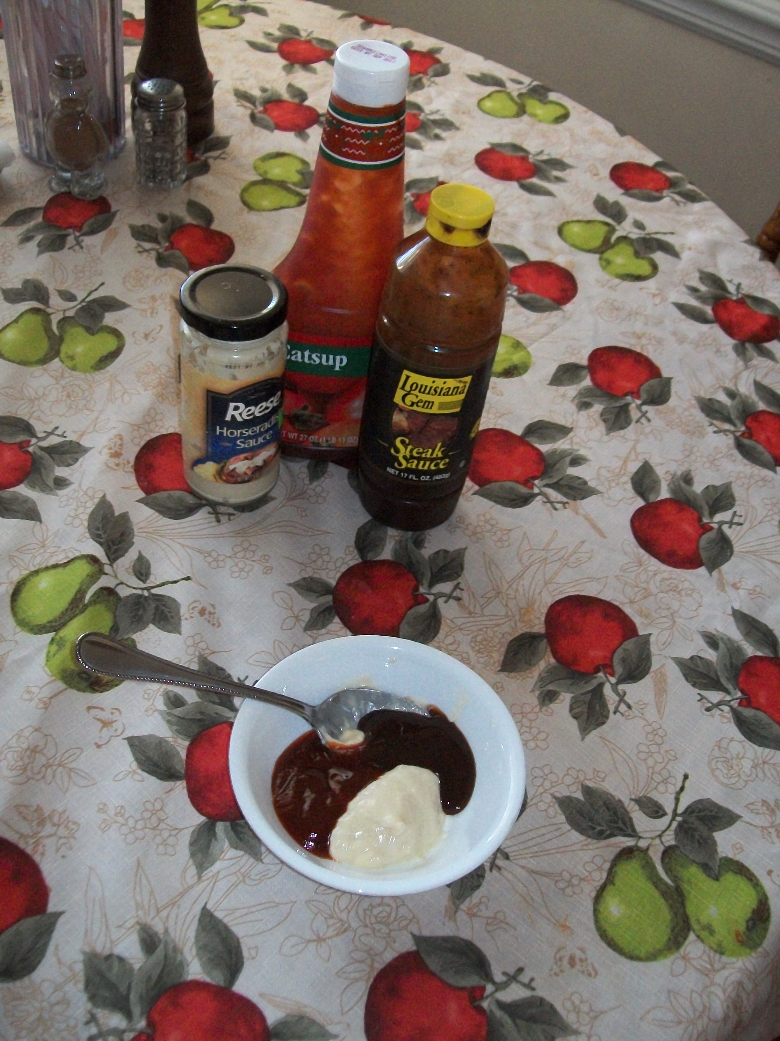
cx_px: 390
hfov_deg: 39.7
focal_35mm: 36
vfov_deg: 51.4
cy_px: 520
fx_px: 1082
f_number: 2.7
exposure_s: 1/30
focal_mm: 6
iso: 400
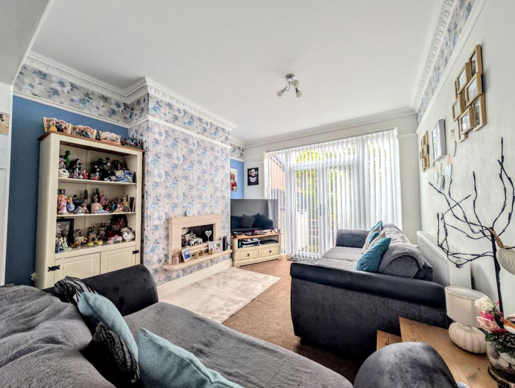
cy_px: 194
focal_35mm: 12
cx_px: 258
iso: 48
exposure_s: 1/105
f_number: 1.7
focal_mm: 2.02
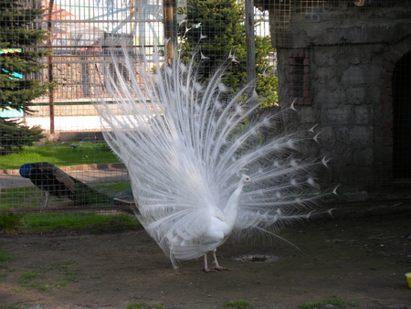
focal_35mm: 100
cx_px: 206
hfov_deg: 19.6
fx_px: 1188
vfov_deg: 14.8
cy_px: 154
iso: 64
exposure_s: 1/141
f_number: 5
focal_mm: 17.4
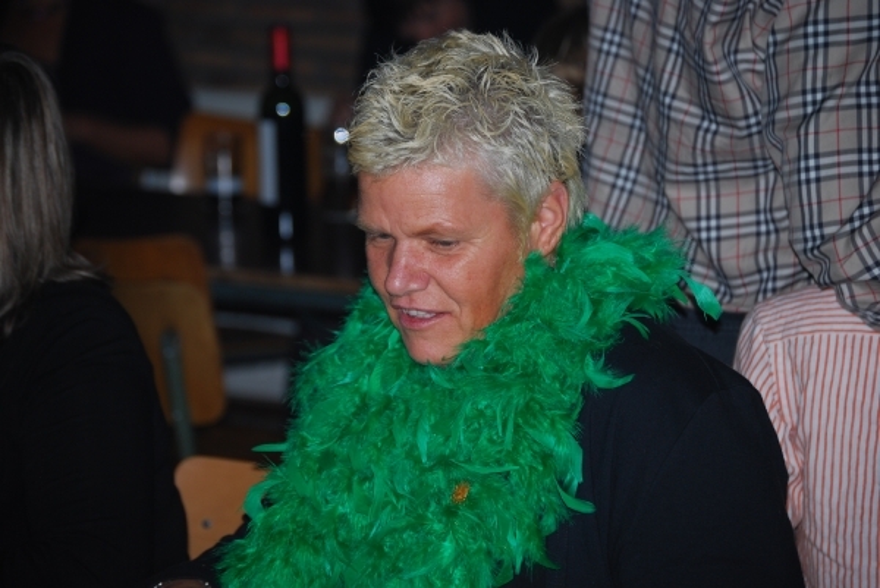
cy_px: 294
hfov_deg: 14.4
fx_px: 3486
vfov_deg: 9.6
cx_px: 440
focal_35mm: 142
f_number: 4.8
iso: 200
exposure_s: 1/60
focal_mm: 95
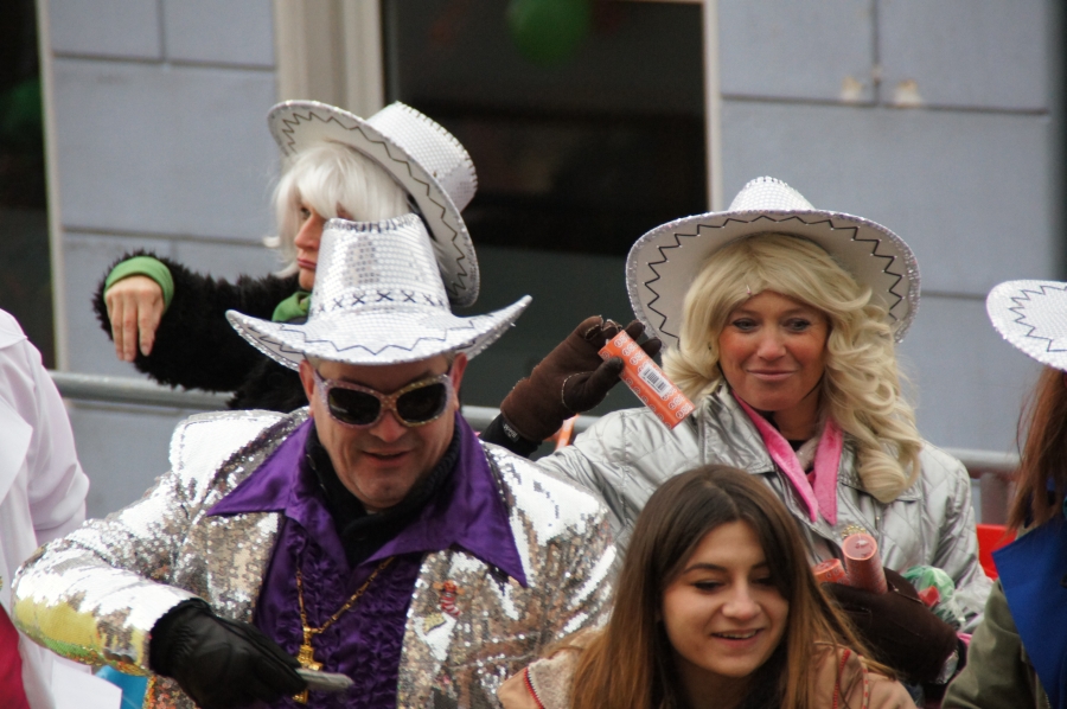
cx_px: 534
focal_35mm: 300
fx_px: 8882
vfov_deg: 4.6
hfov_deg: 6.9
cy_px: 354
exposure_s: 1/160
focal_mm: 200
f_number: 6.3
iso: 1600
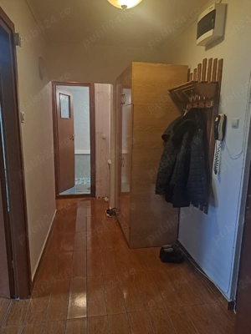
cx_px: 126
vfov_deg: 71.6
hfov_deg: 56.8
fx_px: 232
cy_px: 167
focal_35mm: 24
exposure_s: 1/25
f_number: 1.8
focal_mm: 5.23
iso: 320
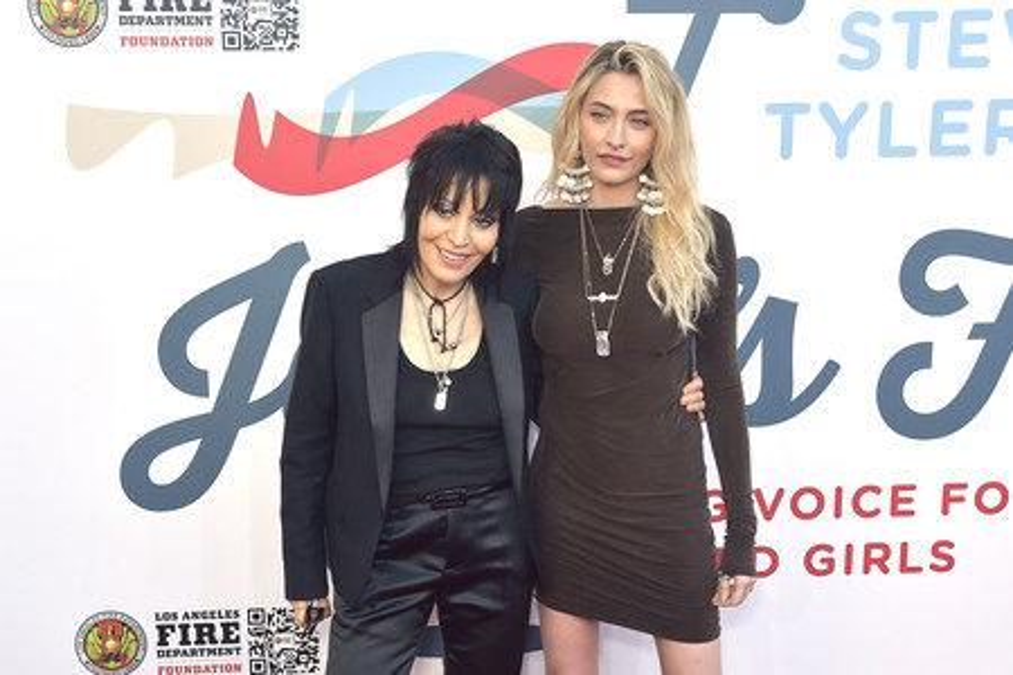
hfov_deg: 50.7
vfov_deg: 35.1
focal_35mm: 38
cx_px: 506
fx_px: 1069
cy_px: 338
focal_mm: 38
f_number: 6.3
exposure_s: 1/250
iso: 640
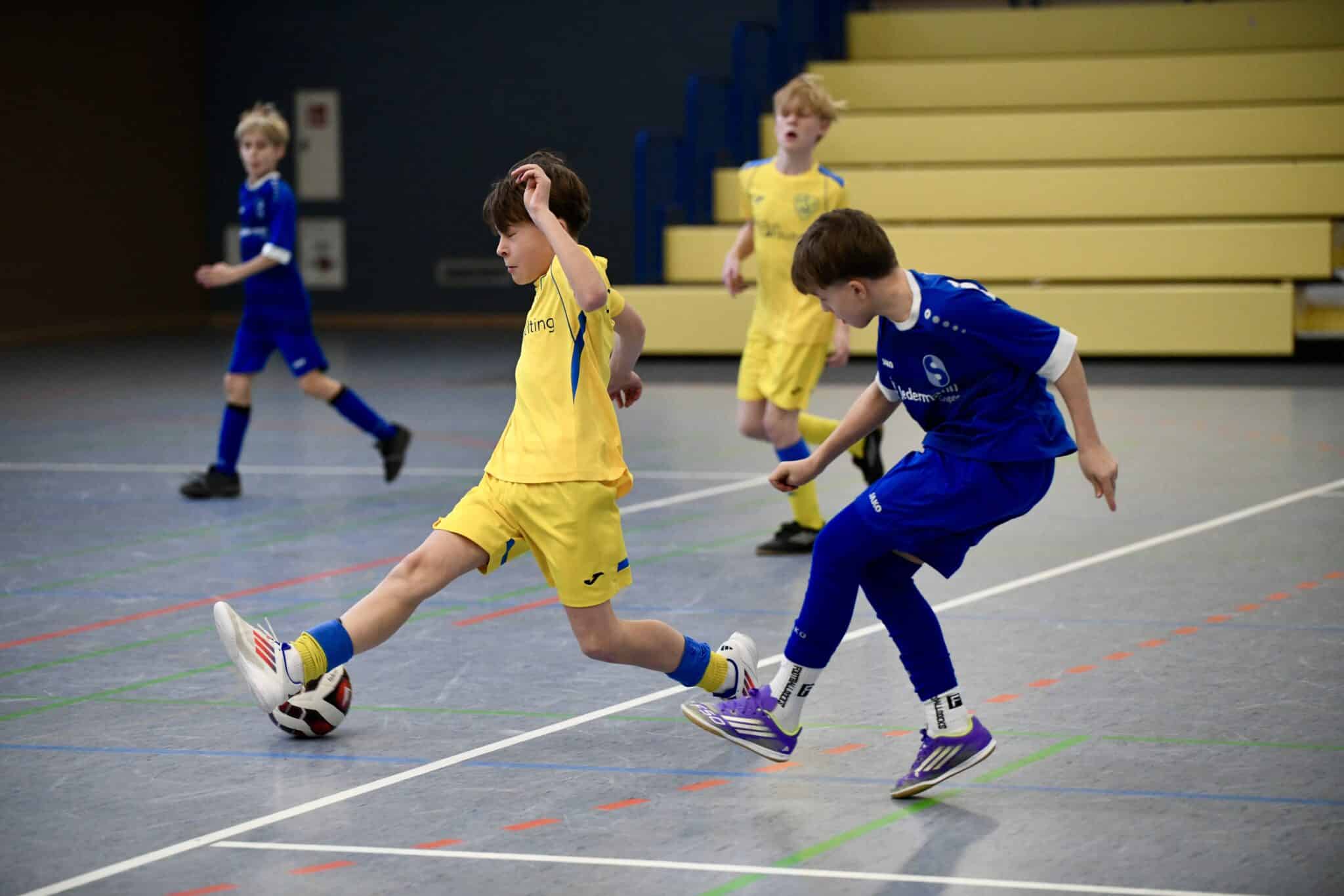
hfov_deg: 16.8
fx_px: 4554
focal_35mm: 122
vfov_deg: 11.2
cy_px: 448
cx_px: 672
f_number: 2.8
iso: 5000
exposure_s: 1/1250
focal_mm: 122
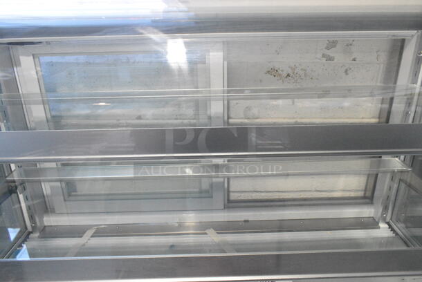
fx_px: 317
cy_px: 141
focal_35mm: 27
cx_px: 211
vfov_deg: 48.0
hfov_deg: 67.3
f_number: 8
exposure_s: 1/250
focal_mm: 18
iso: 6400
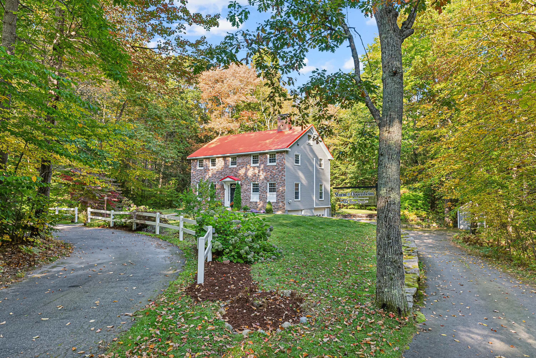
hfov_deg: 81.2
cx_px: 268
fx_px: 313
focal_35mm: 21
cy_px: 179
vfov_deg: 59.5
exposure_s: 1/60
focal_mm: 21
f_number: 7.1
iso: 320
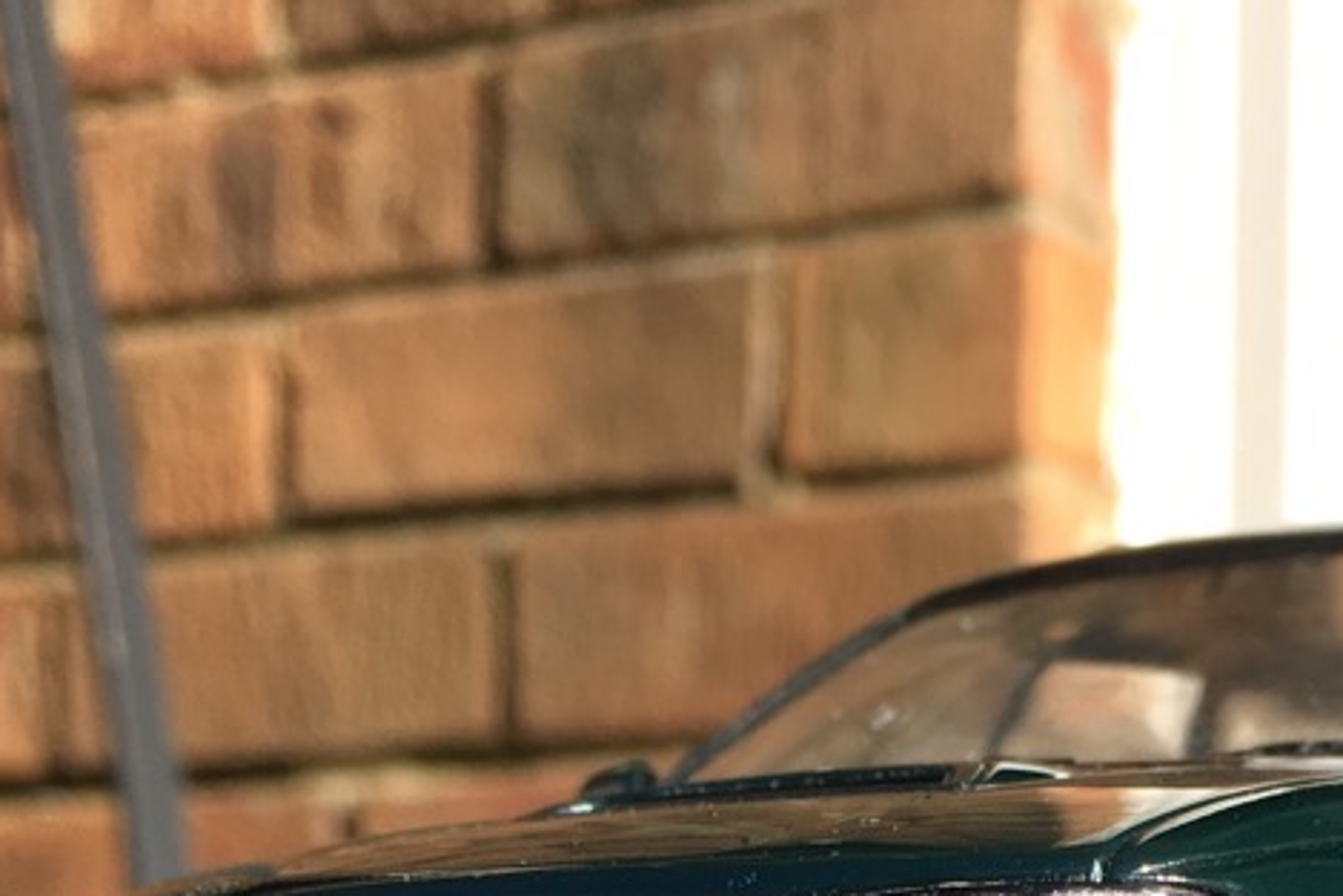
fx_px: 3358
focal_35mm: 90
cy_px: 1357
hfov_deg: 22.5
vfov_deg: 14.2
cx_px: 945
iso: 25
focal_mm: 4.15
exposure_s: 1/739
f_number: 2.2
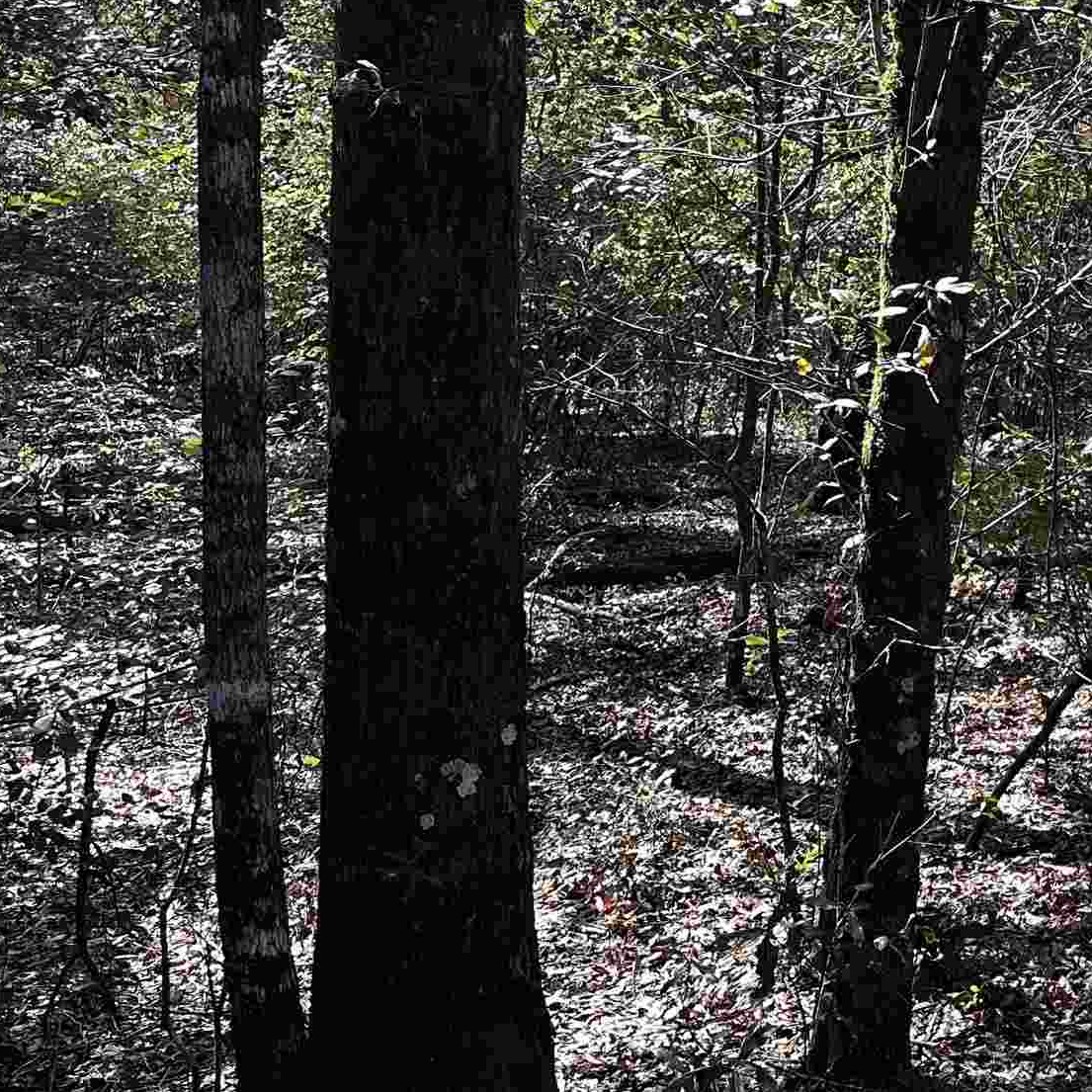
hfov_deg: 25.2
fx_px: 2106
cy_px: 328
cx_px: 1411
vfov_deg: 28.8
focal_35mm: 59
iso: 80
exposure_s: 1/412
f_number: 1.78
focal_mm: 6.86
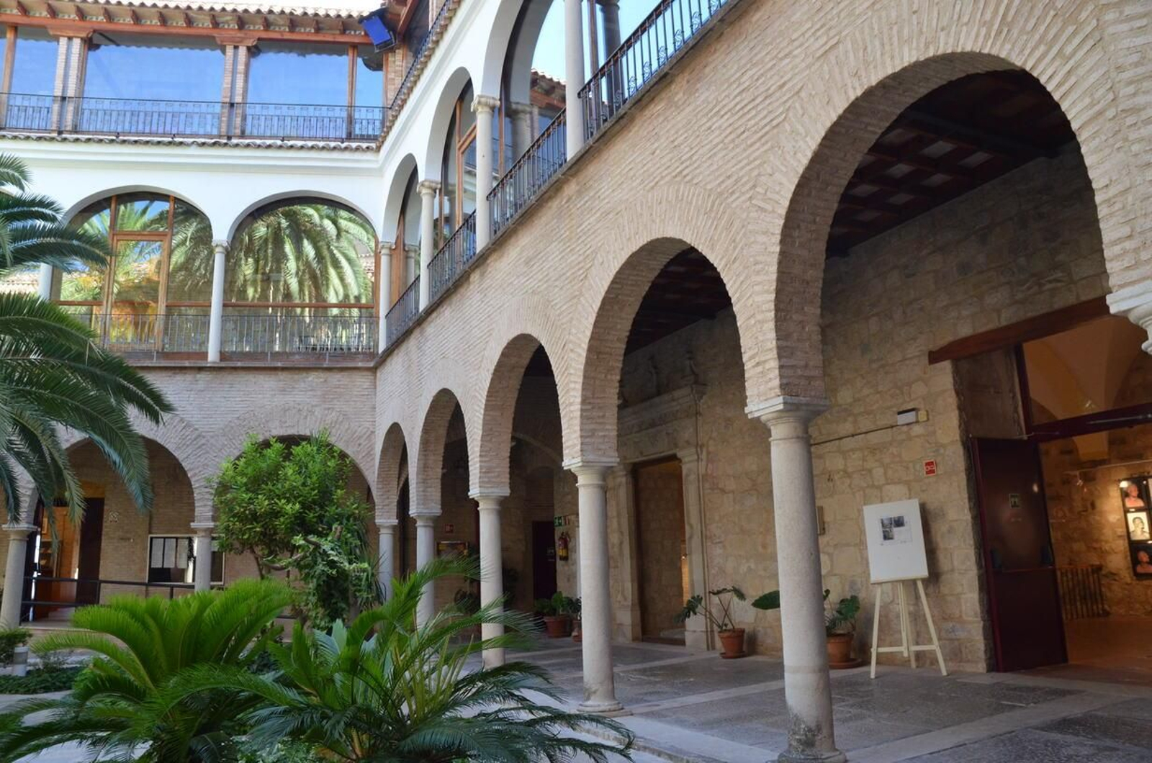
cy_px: 382
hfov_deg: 67.5
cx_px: 576
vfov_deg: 47.7
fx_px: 862
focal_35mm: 27
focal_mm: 18
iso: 800
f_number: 6.3
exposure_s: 1/160
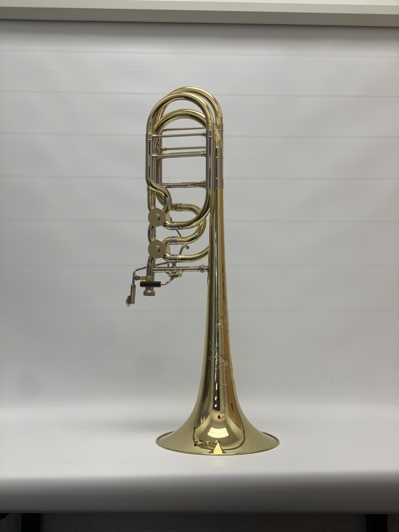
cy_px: 266
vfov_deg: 36.8
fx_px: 799
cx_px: 200
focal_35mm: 52
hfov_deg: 28.0
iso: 50
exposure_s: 1/120
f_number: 2.4
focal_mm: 6
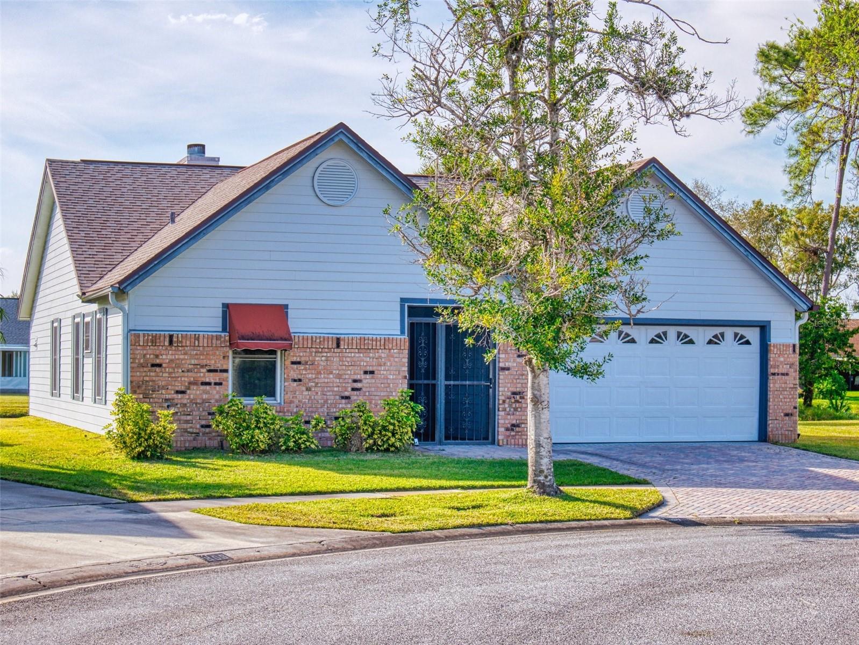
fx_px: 1589
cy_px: 322
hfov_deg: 30.3
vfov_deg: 22.9
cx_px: 430
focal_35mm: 64
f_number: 9
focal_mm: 32
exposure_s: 1/125
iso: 200
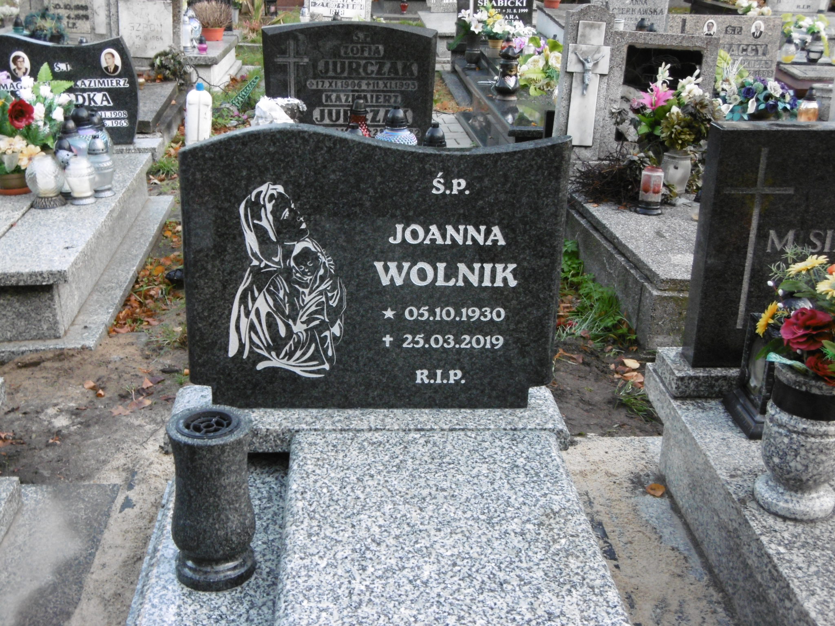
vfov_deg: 33.6
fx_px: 1037
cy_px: 313
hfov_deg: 43.9
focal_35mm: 43
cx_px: 418
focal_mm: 7.7
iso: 250
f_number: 3.8
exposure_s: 1/60
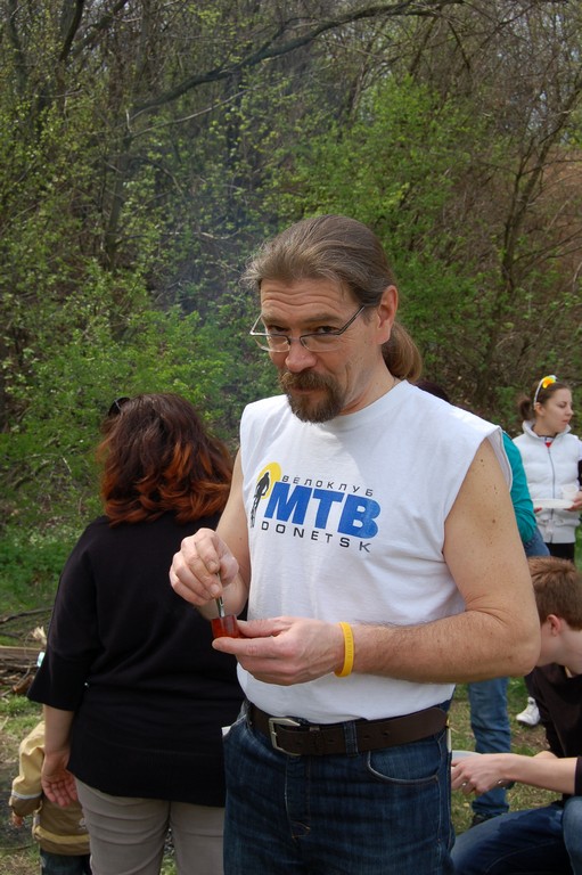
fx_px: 1020
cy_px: 438
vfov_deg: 46.4
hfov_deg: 31.9
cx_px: 291
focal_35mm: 42
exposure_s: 1/200
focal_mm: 28
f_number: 7.1
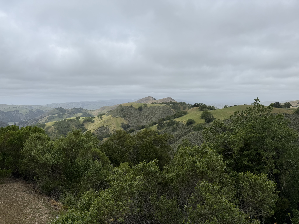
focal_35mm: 24
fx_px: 207
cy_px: 112
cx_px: 150
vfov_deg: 56.8
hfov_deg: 71.6
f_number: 1.78
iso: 80
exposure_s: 1/6711
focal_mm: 6.76
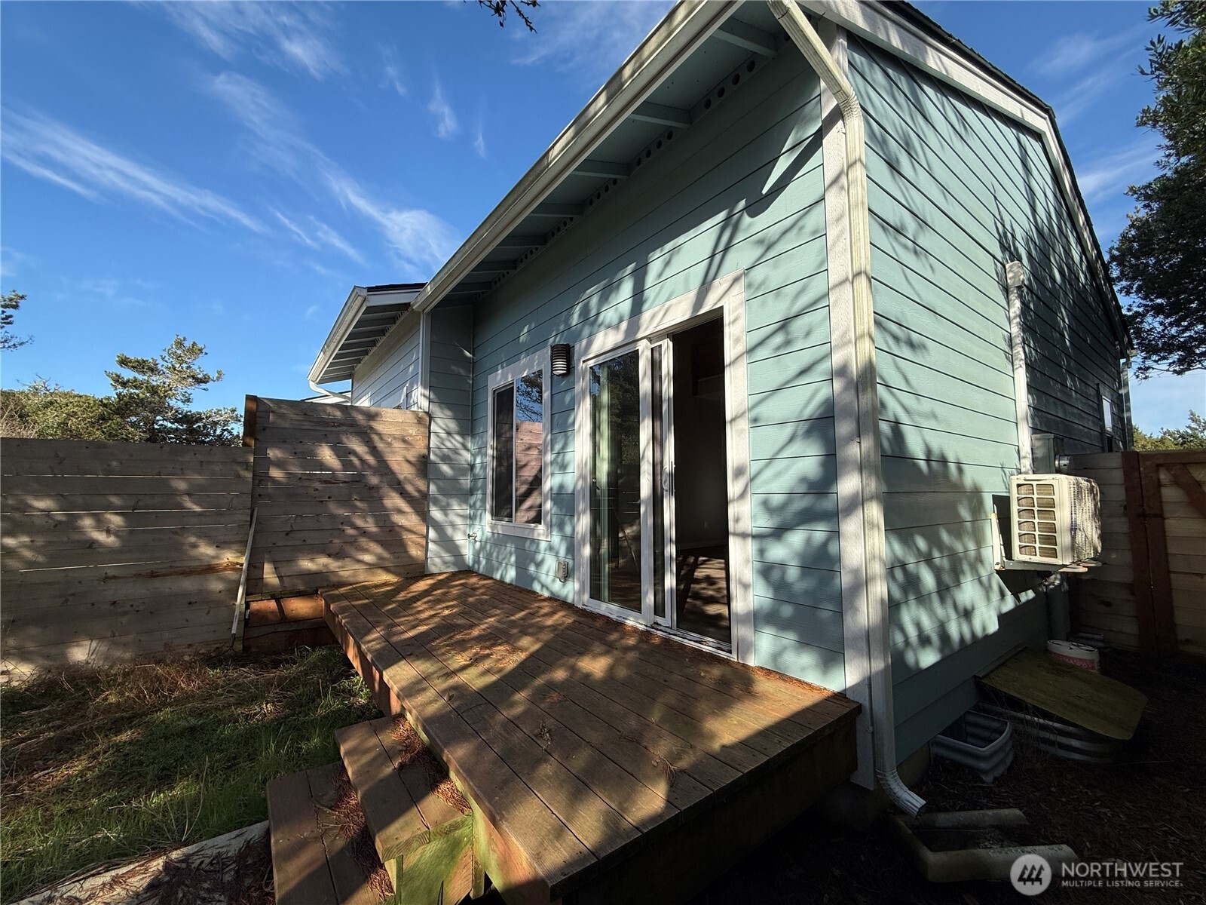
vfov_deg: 85.7
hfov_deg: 102.1
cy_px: 452
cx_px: 603
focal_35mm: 14
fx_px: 488
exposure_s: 1/1431
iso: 50
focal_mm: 2.22
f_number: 2.2
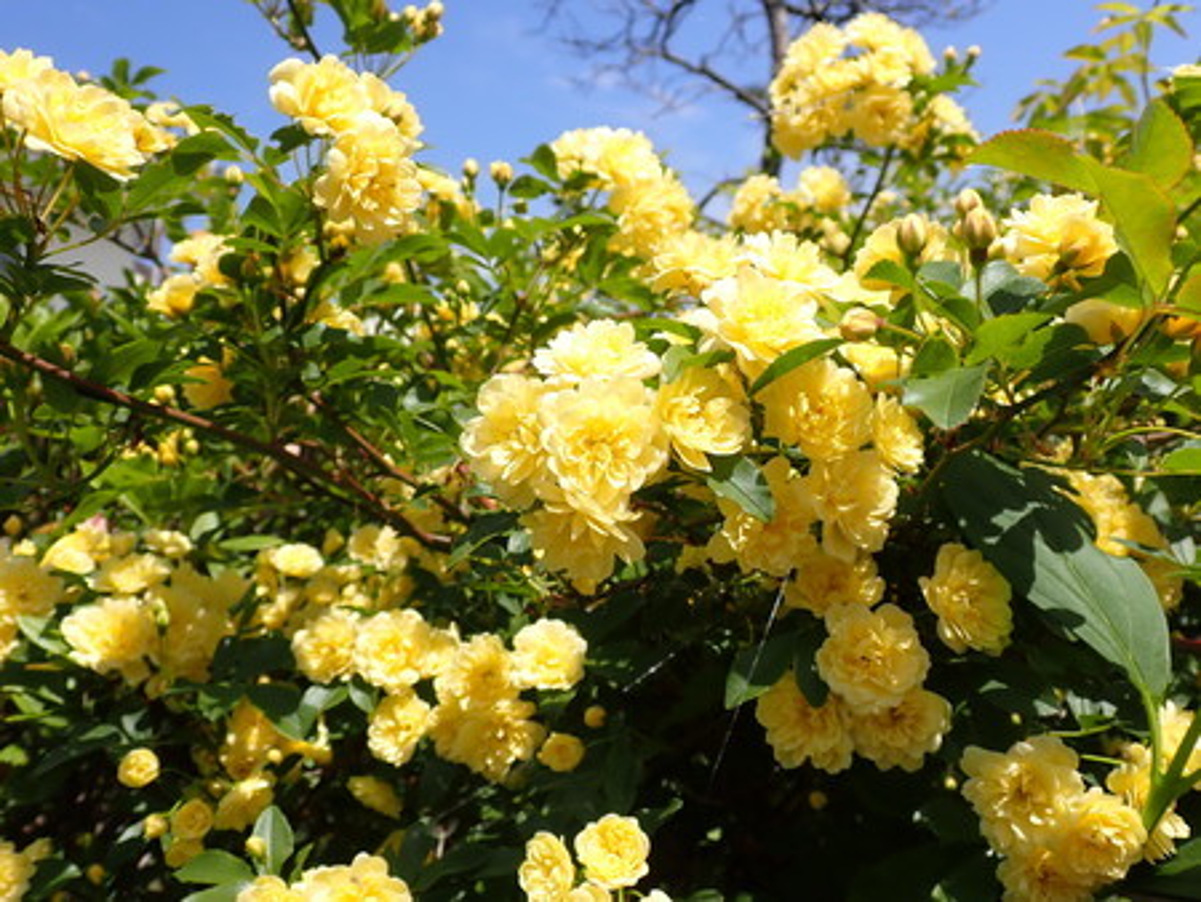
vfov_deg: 44.2
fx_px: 1111
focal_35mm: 32
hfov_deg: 56.8
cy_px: 451
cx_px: 600
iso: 100
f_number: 3.2
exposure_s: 1/1000
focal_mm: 5.79
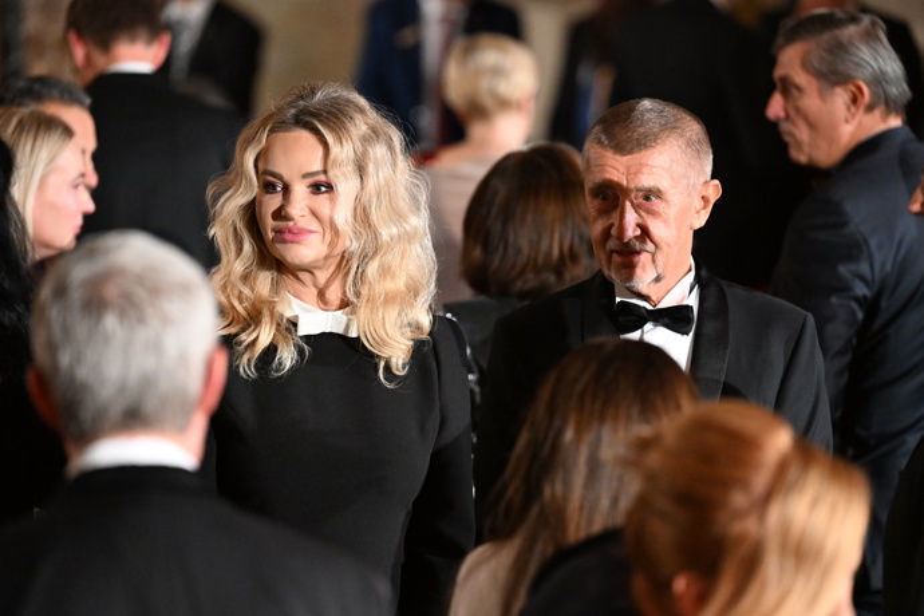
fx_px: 5133
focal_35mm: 200
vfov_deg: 6.9
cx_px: 462
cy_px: 308
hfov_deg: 10.3
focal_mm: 200
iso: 8000
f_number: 3.5
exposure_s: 1/200
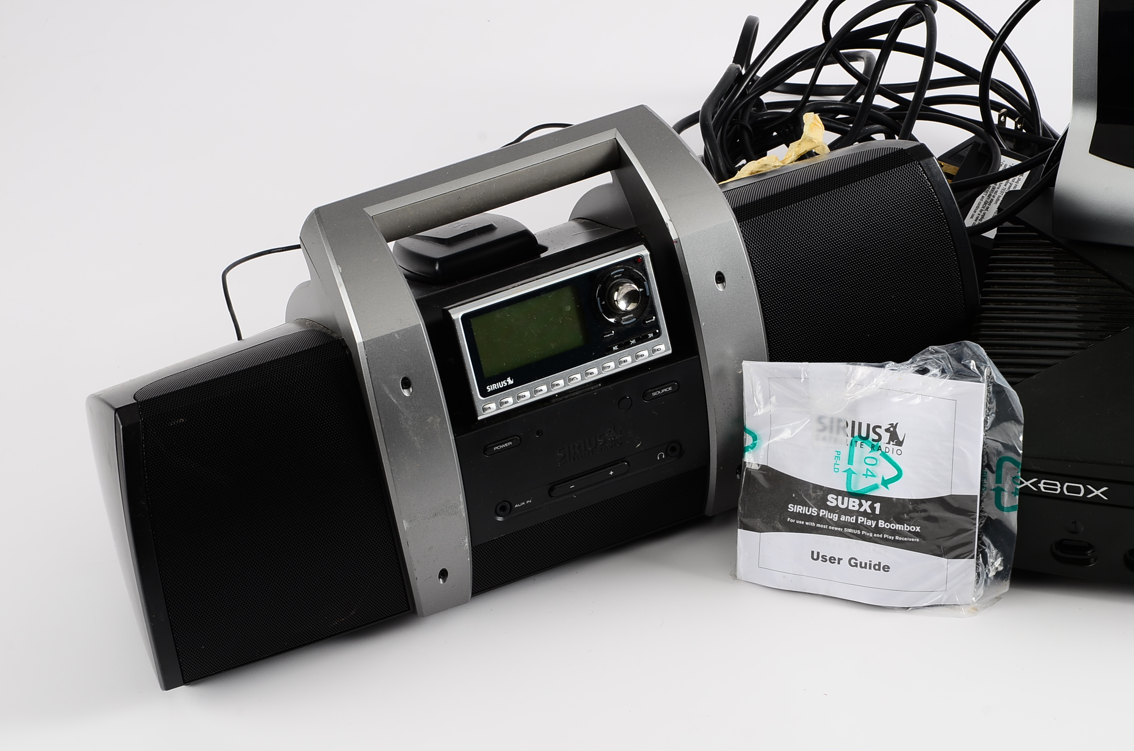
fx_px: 4338
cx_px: 567
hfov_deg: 14.9
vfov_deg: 9.9
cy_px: 376
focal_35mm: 138
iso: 100
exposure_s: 1/200
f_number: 11
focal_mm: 92
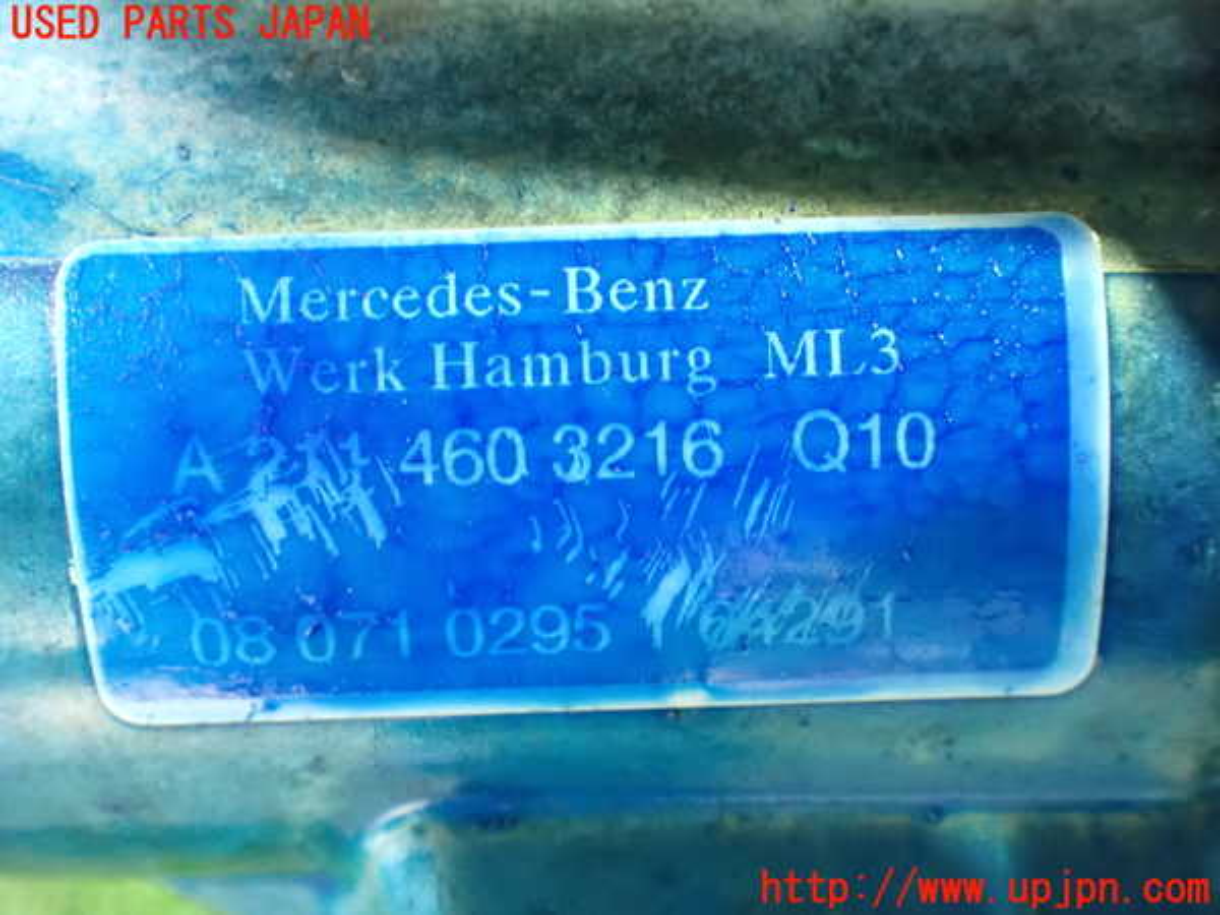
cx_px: 610
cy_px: 458
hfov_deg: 45.8
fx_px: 1445
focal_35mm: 41
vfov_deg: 35.1
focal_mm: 7.31
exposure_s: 1/20
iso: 1600
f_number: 2.8
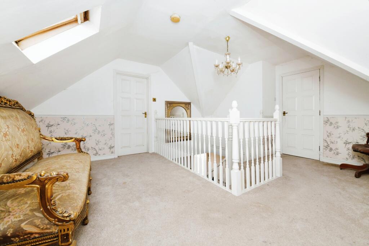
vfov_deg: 77.3
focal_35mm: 15
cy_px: 123
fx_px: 154
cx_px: 184
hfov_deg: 100.4
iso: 640
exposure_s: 1/30
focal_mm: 15
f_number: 10
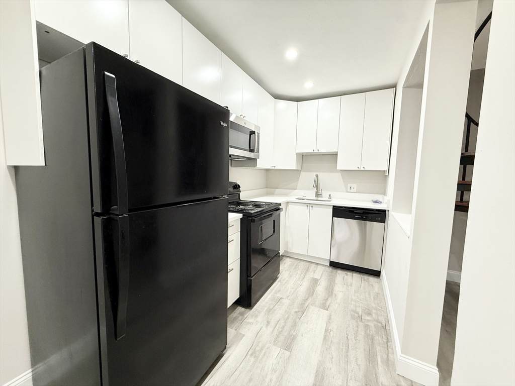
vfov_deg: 85.7
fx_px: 208
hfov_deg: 102.1
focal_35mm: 14
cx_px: 258
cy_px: 193
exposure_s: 1/60
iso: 200
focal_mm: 2.22
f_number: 2.2
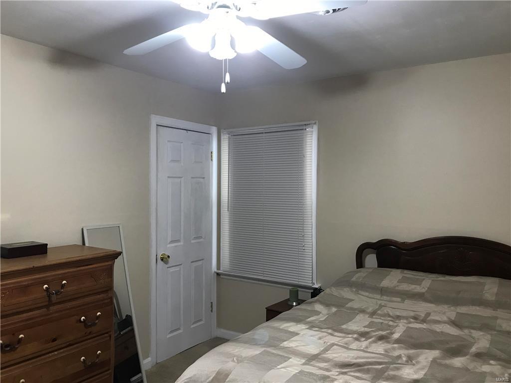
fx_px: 413
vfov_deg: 49.7
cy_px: 192
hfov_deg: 63.4
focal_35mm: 28
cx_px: 256
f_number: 1.8
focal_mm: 3.99
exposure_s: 1/15
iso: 50
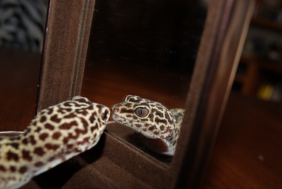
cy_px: 94
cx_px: 141
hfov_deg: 46.3
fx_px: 329
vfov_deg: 32.0
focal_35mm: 42
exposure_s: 1/160
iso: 400
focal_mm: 28
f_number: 5.6
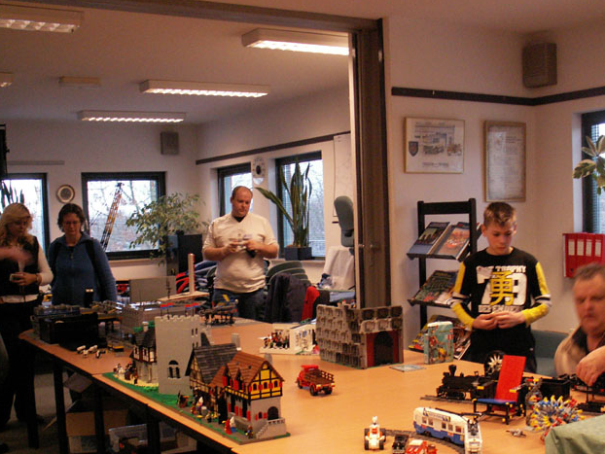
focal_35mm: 45
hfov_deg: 42.0
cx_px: 346
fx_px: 787
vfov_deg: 32.0
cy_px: 288
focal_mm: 5.86
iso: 160
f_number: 2.8
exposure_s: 1/15
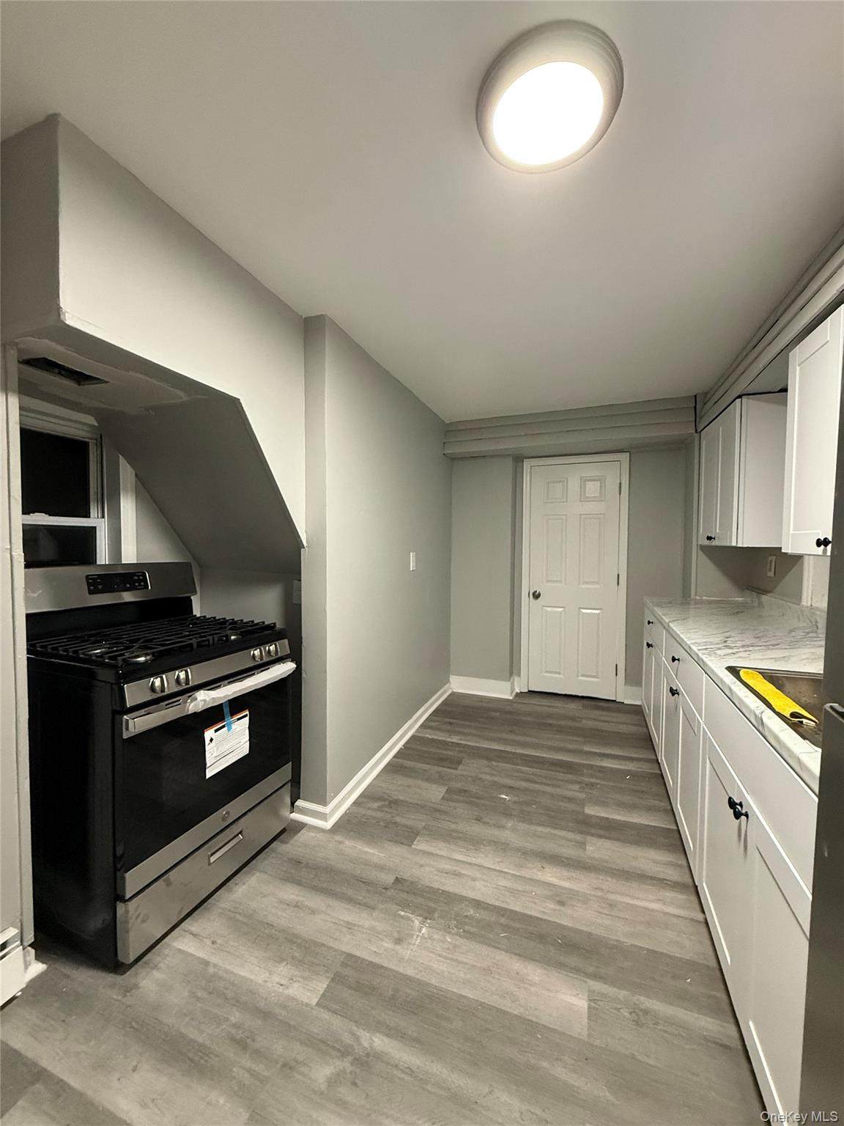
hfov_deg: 85.7
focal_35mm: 14
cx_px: 422
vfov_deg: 102.1
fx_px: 455
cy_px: 563
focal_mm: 2.22
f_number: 2.2
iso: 500
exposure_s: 1/60
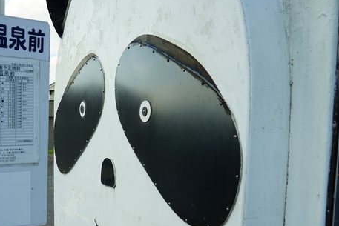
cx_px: 110
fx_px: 396
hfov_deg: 45.6
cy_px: 159
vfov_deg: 31.5
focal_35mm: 42
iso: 100
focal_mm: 24
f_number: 6.3
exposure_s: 1/80
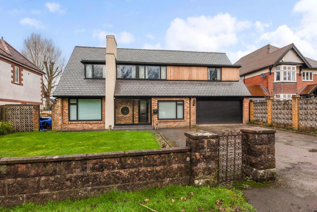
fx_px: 159
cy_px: 106
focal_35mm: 18
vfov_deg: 67.5
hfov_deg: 90.0
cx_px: 158
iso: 320
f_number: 9
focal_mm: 18
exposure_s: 1/160
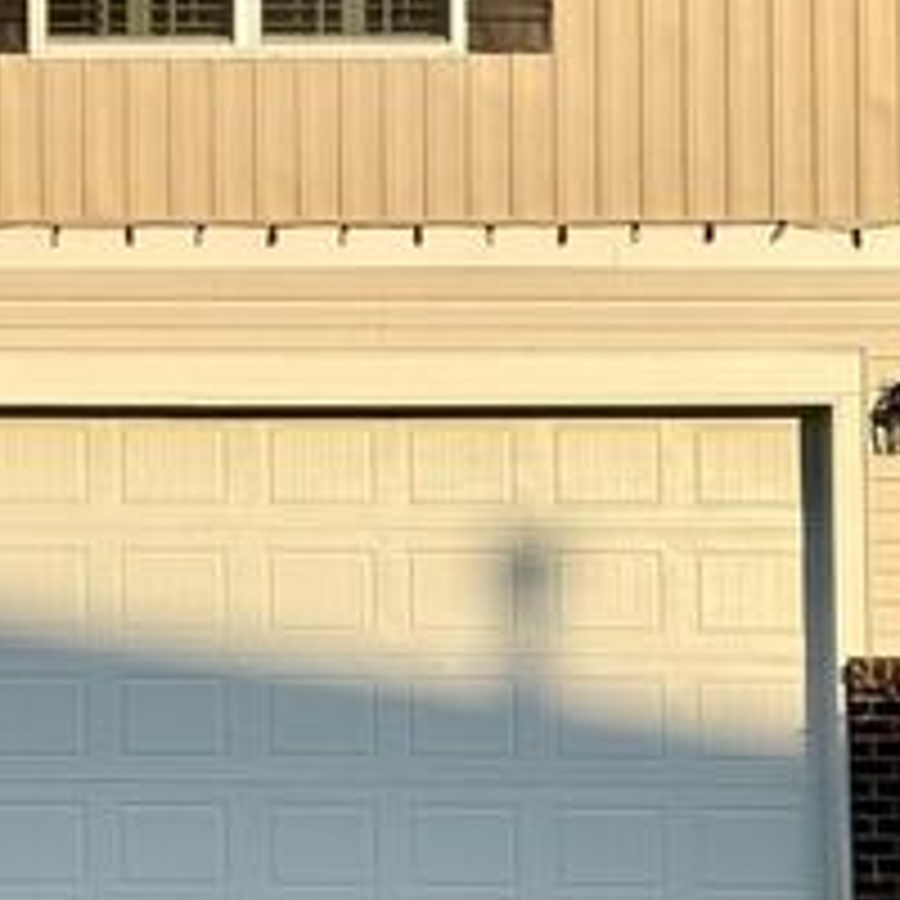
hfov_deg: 11.3
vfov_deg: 11.4
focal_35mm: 153
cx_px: -104
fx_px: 4501
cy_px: 169
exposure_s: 1/4630
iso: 32
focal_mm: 5.96
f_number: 1.6
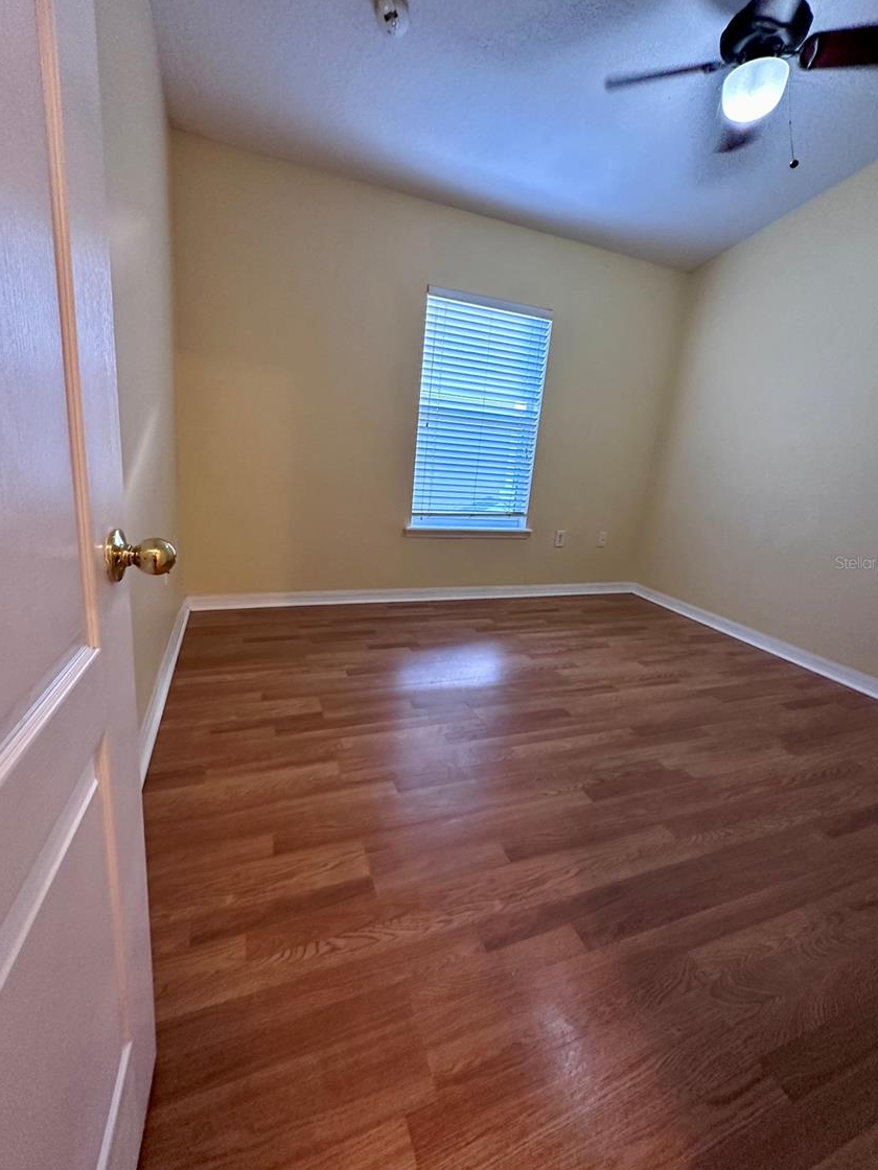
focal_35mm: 15
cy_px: 562
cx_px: 439
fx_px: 507
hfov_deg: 81.7
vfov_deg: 98.1
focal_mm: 2.22
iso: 320
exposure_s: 1/42
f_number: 2.2
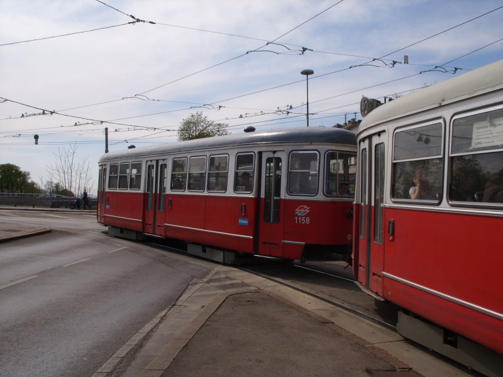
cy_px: 188
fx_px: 552
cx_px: 252
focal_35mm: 38
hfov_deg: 49.0
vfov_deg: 37.7
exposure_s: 1/384
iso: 50
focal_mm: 7.8
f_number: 7.4
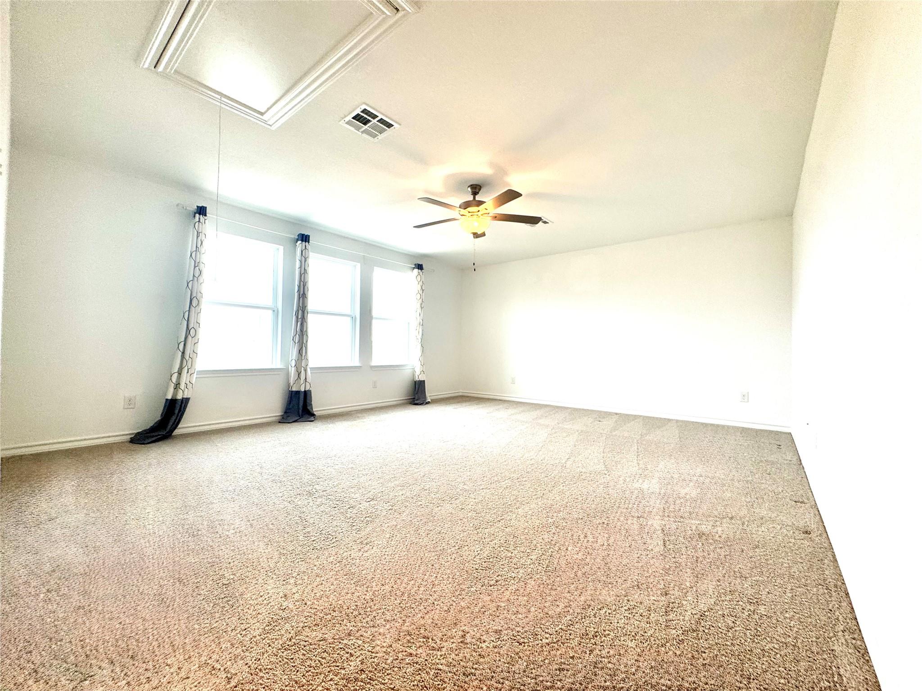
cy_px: 346
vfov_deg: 85.7
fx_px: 373
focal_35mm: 14
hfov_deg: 102.1
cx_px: 461
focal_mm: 2.22
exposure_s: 1/120
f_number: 2.2
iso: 100
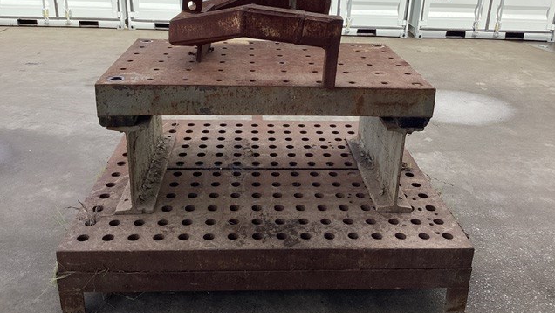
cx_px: 278
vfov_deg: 34.5
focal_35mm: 34
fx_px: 500
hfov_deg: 58.0
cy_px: 115
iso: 25
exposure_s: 1/806
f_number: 2.4
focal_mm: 3.3
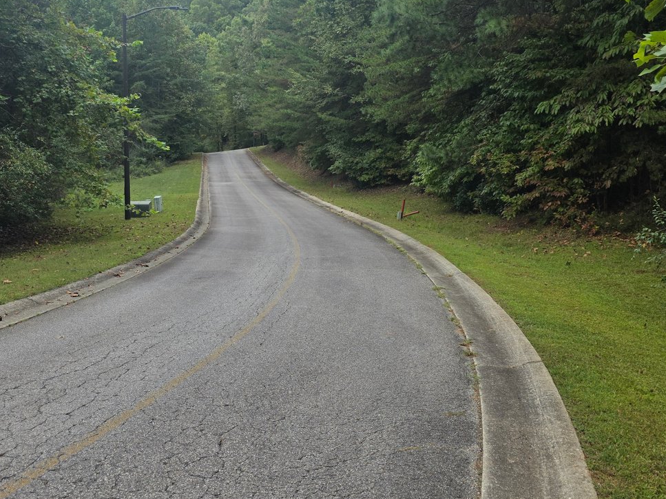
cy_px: 205
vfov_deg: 39.5
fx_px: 693
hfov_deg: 51.0
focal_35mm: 36
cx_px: 268
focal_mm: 6.3
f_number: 1.7
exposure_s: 1/2436
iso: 80
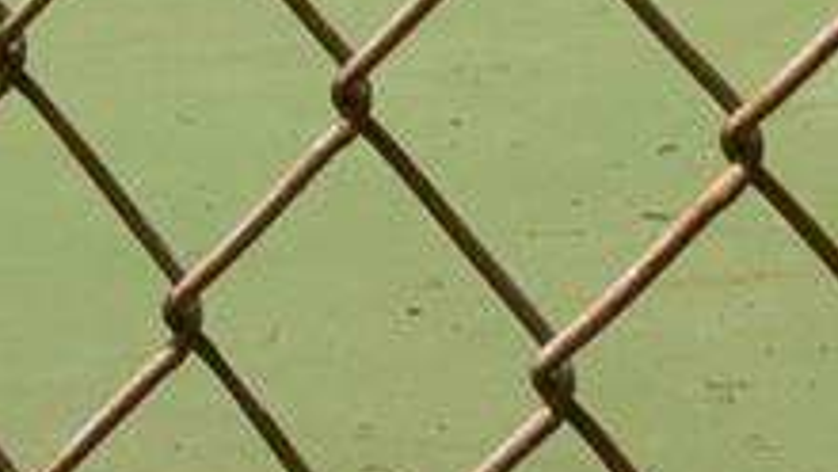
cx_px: -312
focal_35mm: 126
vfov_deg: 7.9
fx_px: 2797
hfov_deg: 16.0
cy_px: -1100
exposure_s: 1/200
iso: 100
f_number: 13
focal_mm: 11
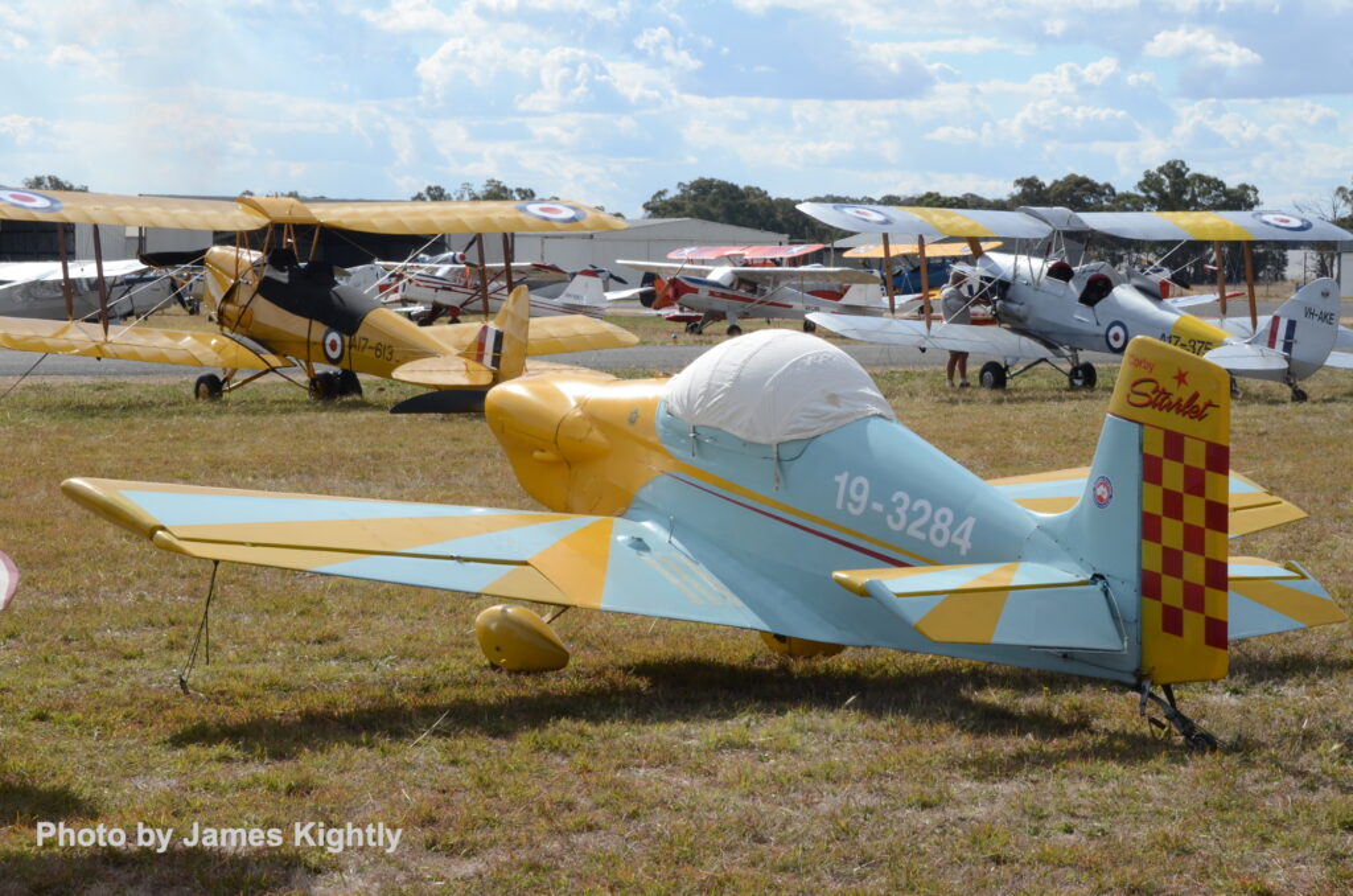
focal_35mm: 102
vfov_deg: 13.4
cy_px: 448
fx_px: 3825
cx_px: 676
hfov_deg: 20.1
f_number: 16
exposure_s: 1/320
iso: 400
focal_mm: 68
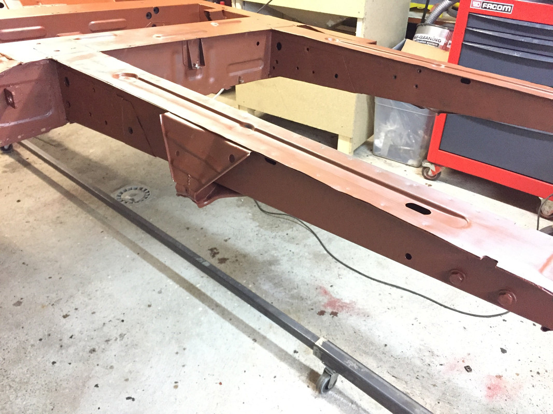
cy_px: 207
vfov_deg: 48.2
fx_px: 463
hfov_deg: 61.7
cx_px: 276
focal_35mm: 29
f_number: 2.2
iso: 400
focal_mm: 4.15
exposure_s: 1/17
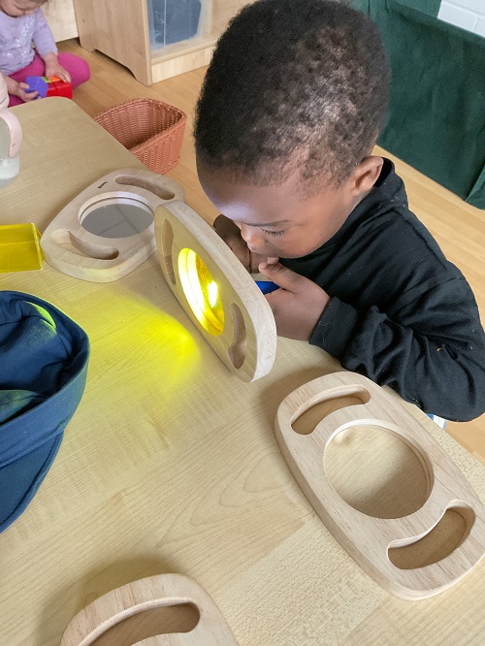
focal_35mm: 29
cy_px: 323
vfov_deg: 61.6
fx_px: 541
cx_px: 242
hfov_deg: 48.3
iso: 250
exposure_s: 1/60
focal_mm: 3
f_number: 1.8
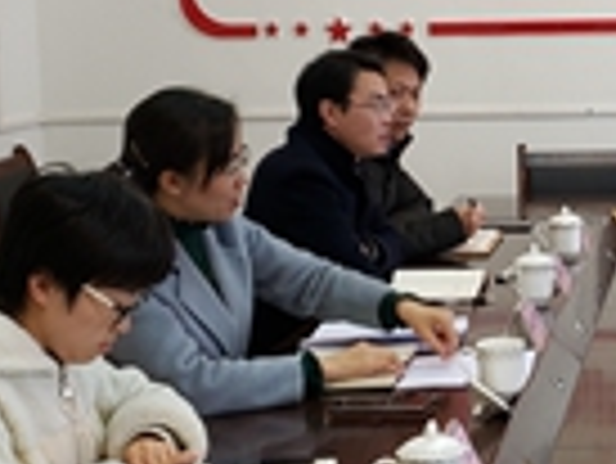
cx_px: 665
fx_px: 1692
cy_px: 223
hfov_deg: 19.8
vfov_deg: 15.6
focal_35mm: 95
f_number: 1.5
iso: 125
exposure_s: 1/50
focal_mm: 4.3
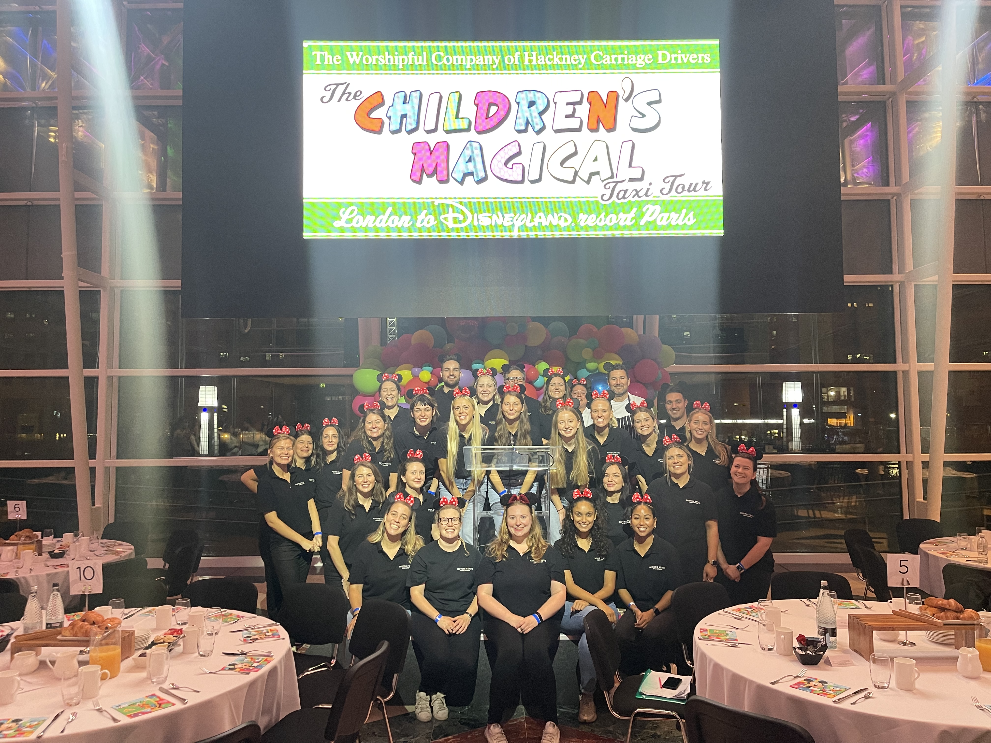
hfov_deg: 67.3
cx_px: 496
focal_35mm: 26
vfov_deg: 53.1
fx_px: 744
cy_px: 372
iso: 250
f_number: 1.6
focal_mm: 5.1
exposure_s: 1/50
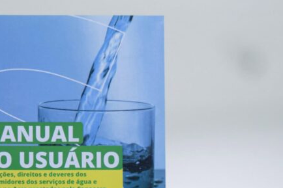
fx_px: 1391
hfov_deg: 11.6
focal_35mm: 177
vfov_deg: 7.7
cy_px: 181
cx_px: 50
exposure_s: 1/250
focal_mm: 50
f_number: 1.8
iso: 1000
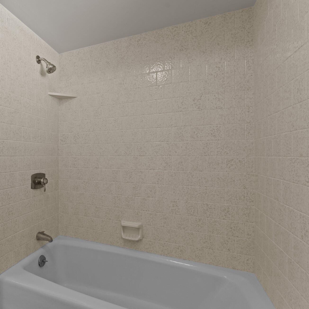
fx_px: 209
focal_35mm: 21
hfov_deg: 67.2
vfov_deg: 73.0
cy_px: 161
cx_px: 68
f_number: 8
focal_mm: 15.5
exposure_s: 1/5
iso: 400
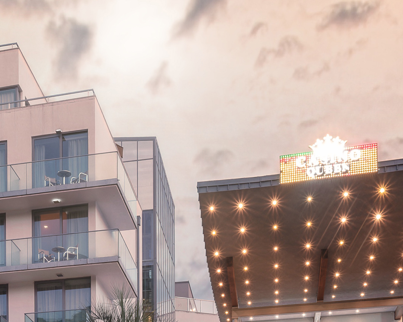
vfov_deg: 27.0
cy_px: 362
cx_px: 35
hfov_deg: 34.5
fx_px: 608
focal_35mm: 51
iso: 200
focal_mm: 10
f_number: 9
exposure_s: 1
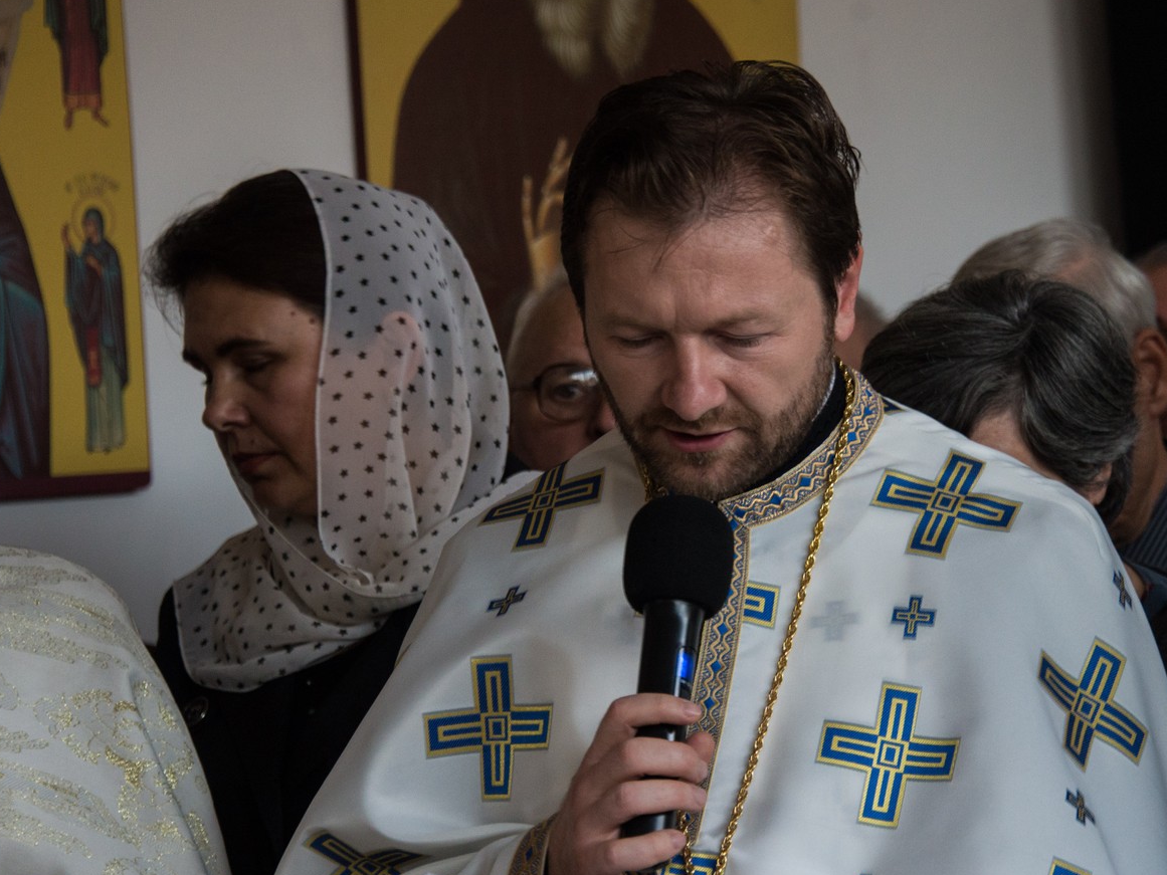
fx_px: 7215
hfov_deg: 9.2
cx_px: 770
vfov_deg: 6.9
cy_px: 531
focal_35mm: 214
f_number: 5.6
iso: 1600
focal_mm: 135
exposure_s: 1/60
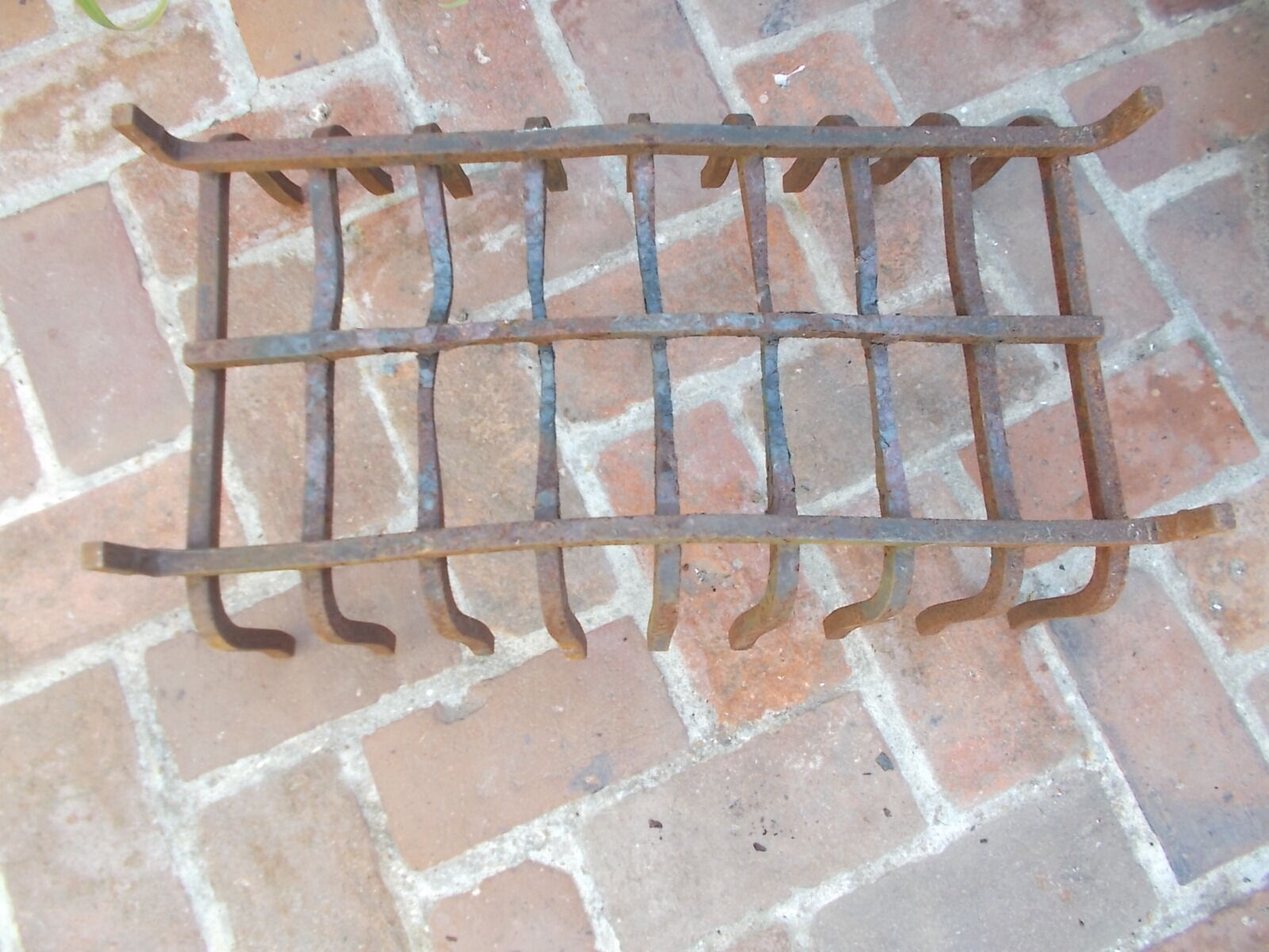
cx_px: 634
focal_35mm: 26
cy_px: 476
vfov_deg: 53.1
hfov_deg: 67.3
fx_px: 953
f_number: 3.2
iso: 80
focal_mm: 4.6
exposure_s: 1/50
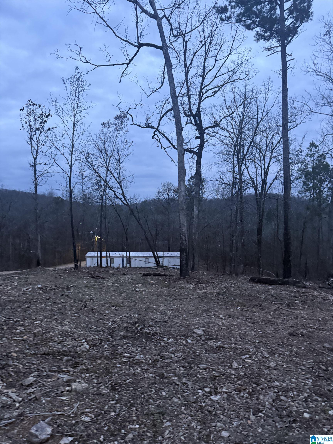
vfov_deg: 71.6
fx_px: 308
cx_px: 166
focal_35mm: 24
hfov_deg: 56.8
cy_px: 222
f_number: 1.78
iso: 800
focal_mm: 6.76
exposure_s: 1/41
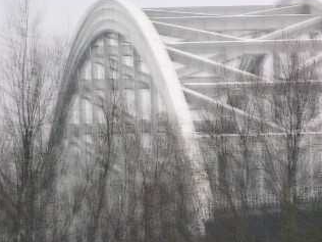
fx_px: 4837
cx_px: 213
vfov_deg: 2.9
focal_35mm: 520
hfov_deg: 3.8
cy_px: 116
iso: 50
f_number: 4.2
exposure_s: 1/10.7
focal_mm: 71.2
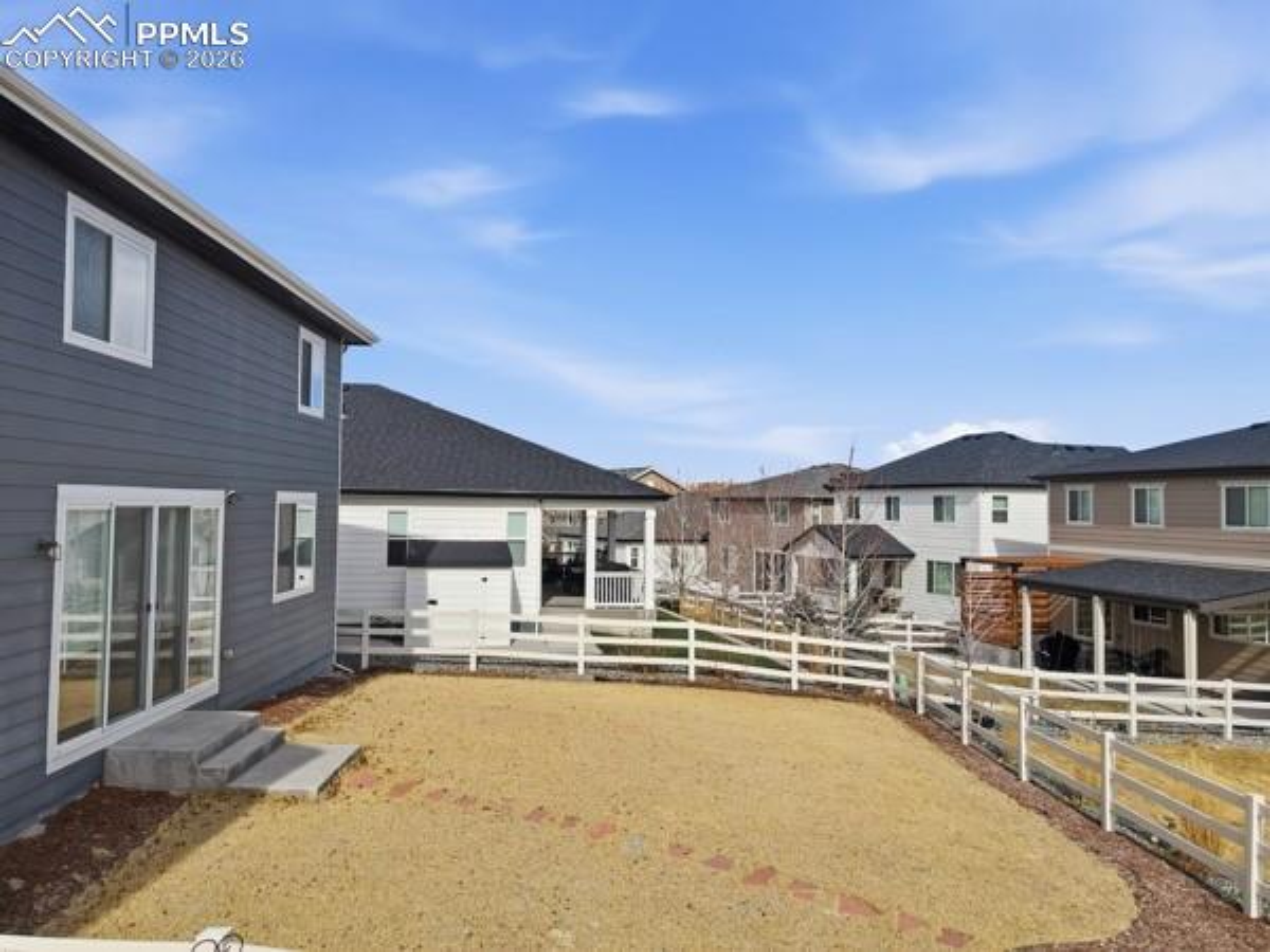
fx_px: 881
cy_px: 476
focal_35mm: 24
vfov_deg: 56.8
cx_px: 635
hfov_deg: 71.6
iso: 100
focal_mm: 4.5
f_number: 2.8
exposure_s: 1/1600
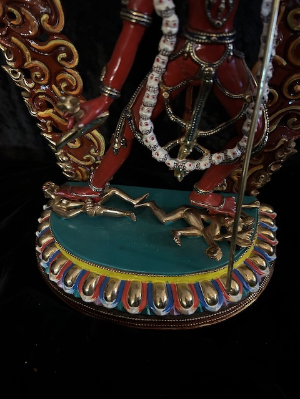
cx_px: 150
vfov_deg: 67.3
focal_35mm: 26
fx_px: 300
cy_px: 200
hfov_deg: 53.1
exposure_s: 1/25
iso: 1000
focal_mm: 5.7
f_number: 1.5
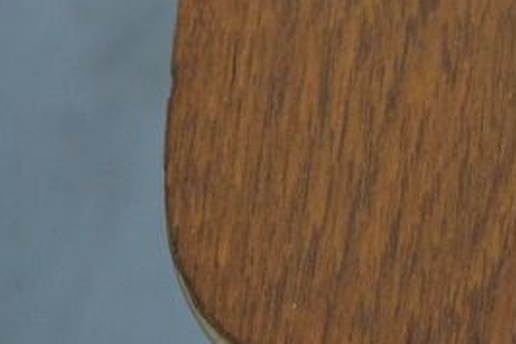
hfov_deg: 11.1
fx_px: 2250
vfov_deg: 8.5
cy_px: -224
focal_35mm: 157
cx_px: 1214
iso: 1250
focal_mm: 22.3
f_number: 4
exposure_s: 1/30
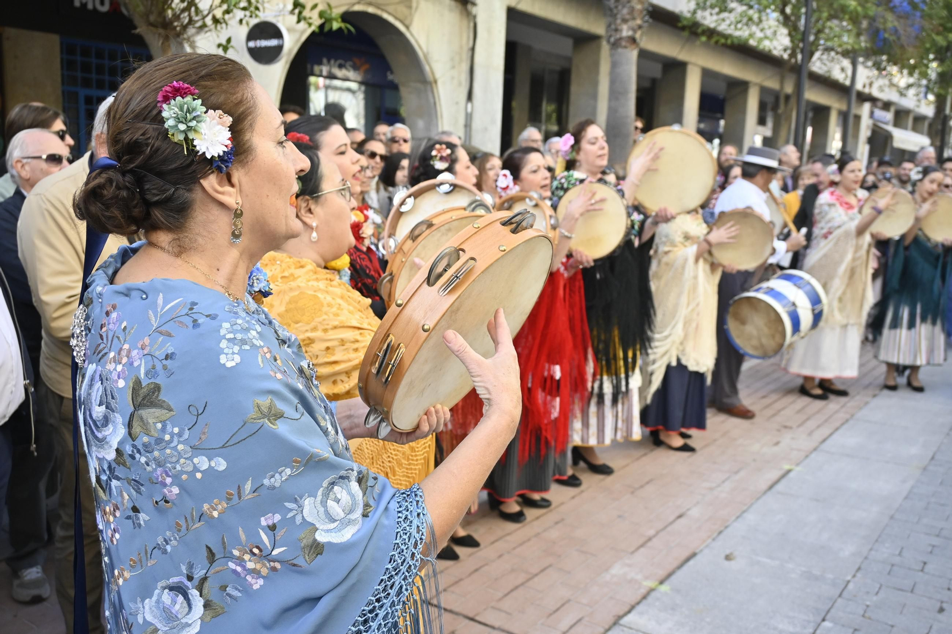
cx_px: 476
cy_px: 317
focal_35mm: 32
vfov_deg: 40.8
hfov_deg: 58.3
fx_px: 853
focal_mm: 21.5
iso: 400
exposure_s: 1/320
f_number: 4.5
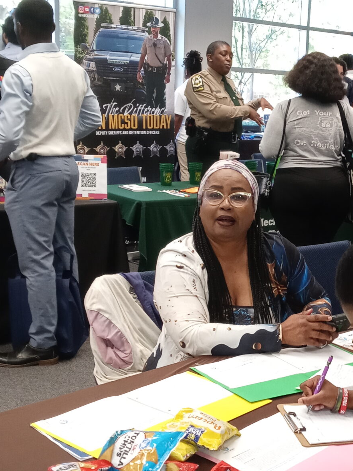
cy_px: 250
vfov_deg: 31.7
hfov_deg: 23.4
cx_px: 319
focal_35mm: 61
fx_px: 830
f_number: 1.8
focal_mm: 3.61
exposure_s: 1/30
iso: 200
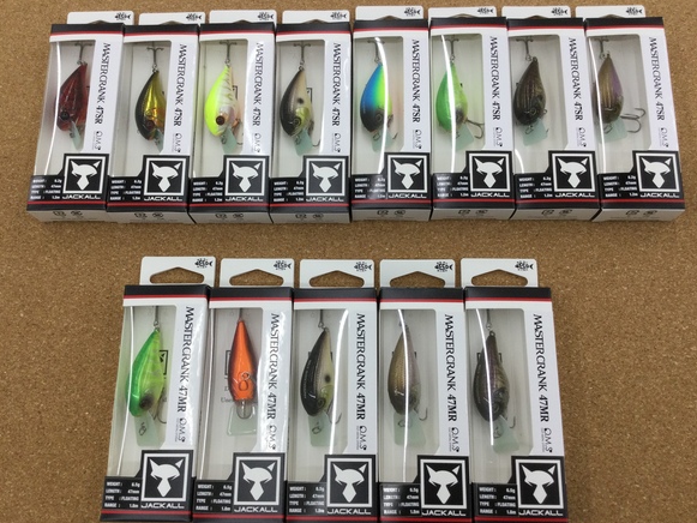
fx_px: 644
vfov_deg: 44.2
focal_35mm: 32
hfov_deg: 56.8
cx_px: 351
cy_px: 265
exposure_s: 1/40
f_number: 2.4
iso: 25
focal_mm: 3.3
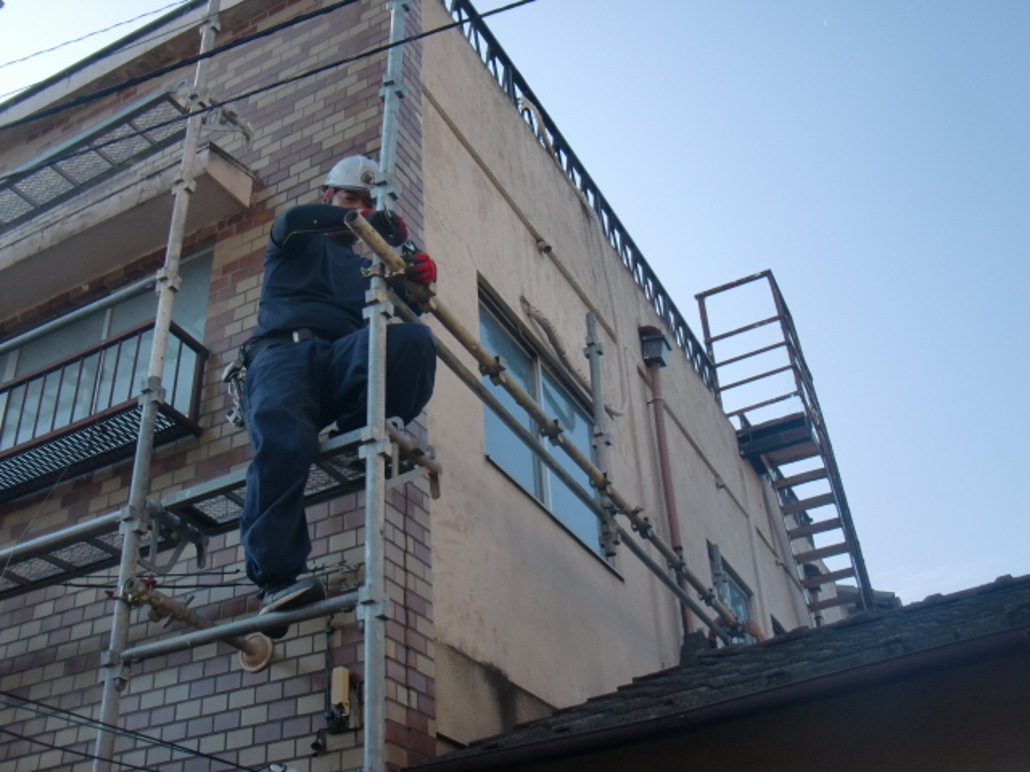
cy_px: 386
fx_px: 1131
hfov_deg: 49.0
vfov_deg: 37.7
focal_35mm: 38
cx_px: 515
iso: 64
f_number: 3.9
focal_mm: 6.66
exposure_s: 1/250
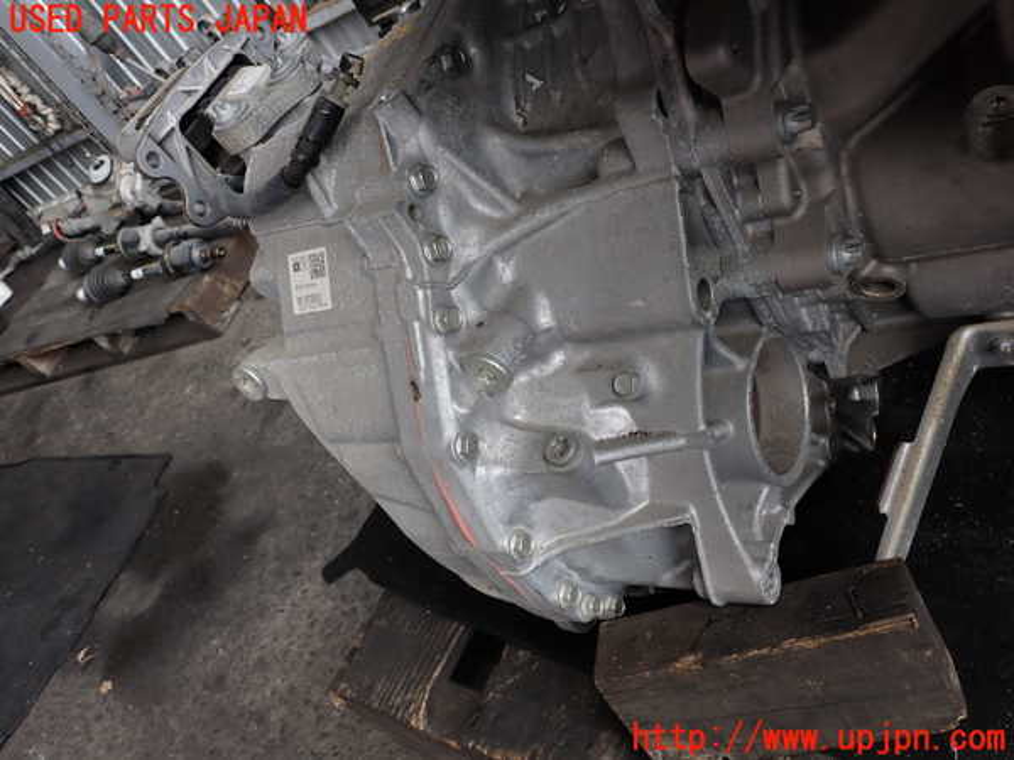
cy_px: 380
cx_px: 507
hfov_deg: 60.0
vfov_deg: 46.8
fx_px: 879
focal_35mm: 30
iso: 100
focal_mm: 5.4
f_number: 3.2
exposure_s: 1/200
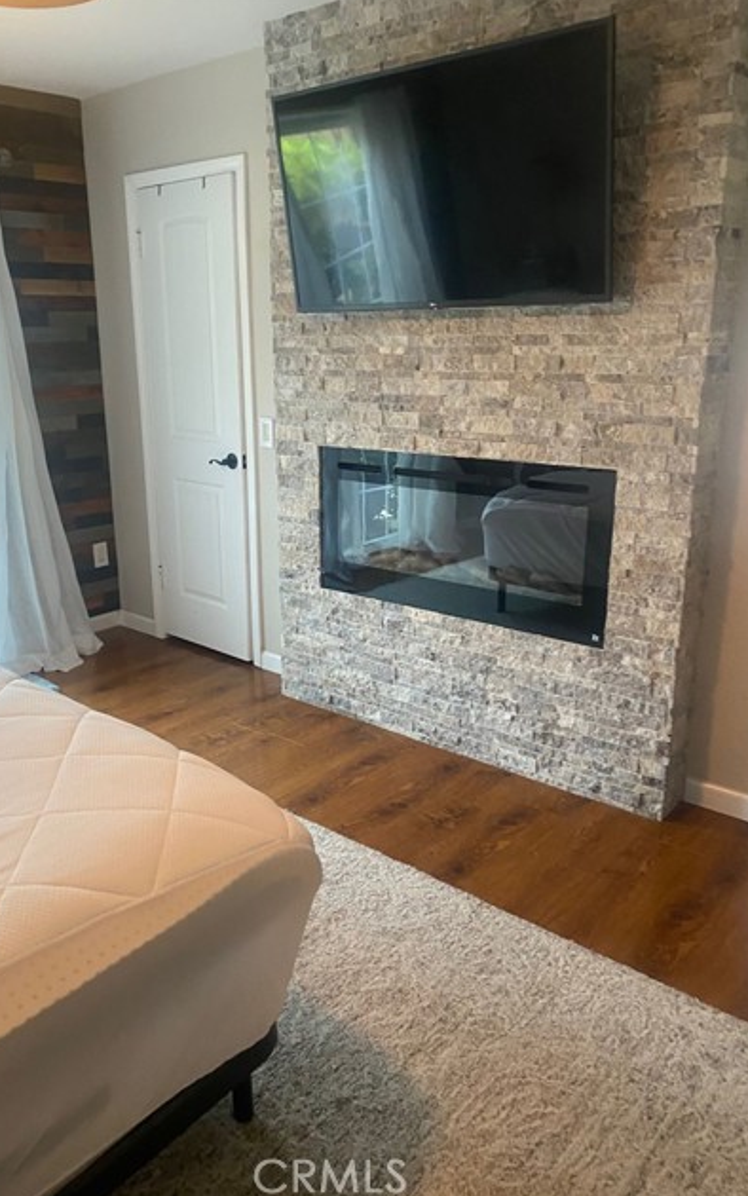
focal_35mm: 28
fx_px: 913
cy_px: 596
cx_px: 309
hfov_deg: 44.4
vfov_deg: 66.5
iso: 320
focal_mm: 4.25
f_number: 1.8
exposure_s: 1/60
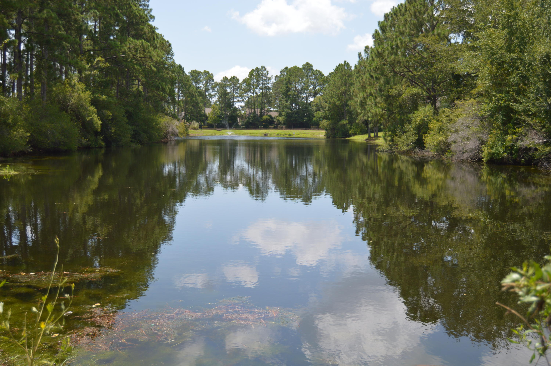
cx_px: 276
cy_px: 183
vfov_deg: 34.1
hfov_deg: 49.6
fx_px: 596
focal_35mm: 39
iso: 100
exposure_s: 1/640
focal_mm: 26
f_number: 4
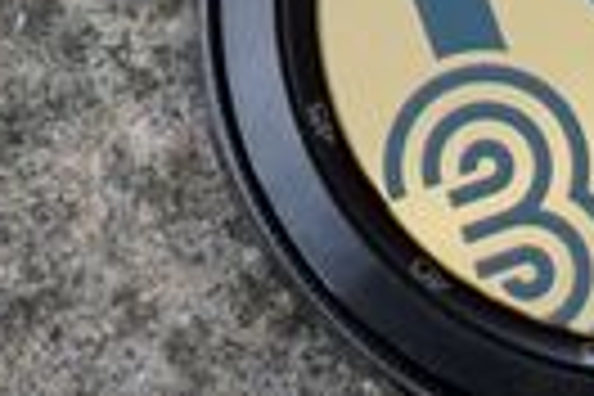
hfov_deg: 7.3
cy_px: 104
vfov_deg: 4.9
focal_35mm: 283
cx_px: 9
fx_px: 4669
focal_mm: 39
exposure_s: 1/160
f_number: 4.5
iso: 1000
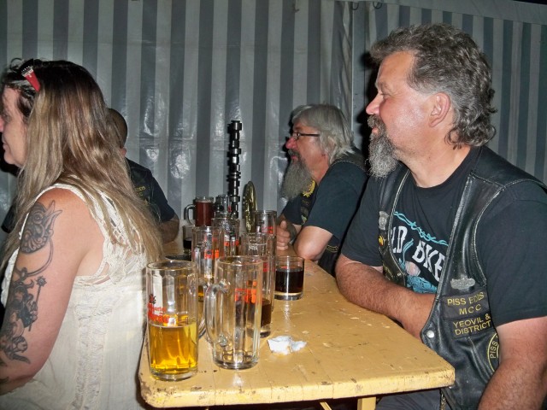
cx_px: 274
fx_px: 553
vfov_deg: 40.7
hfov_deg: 52.6
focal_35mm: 35
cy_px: 205
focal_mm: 6.2
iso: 200
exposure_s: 1/30
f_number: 3.5
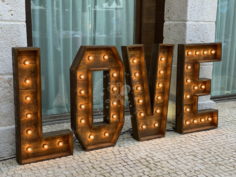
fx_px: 354
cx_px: 118
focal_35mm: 52
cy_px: 88
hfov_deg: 36.8
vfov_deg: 28.0
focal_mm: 6
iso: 80
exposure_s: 1/100
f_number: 2
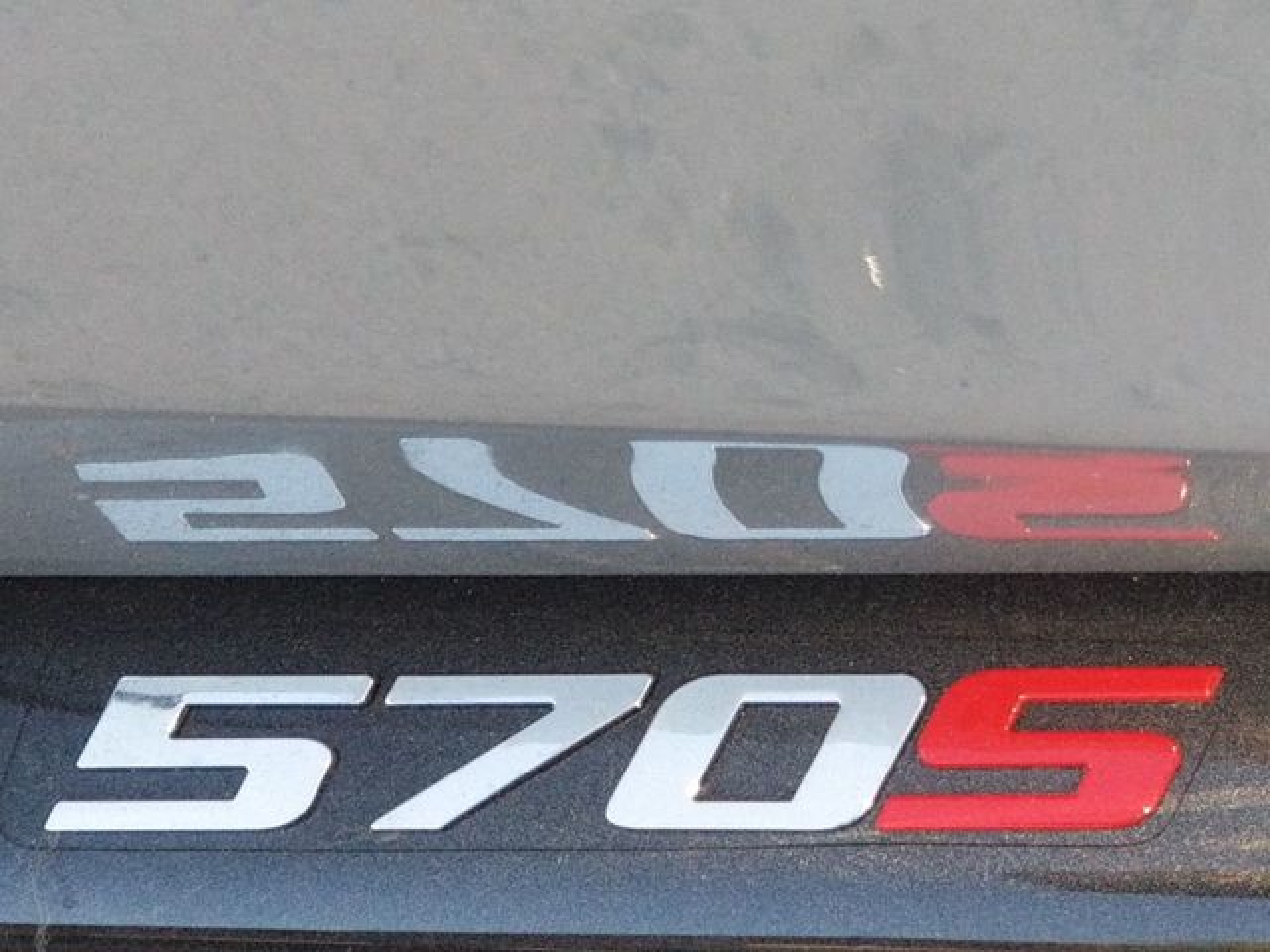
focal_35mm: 52
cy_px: 476
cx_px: 635
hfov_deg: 36.8
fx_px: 1908
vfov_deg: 28.0
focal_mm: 6
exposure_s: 1/100
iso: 40
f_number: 2.4
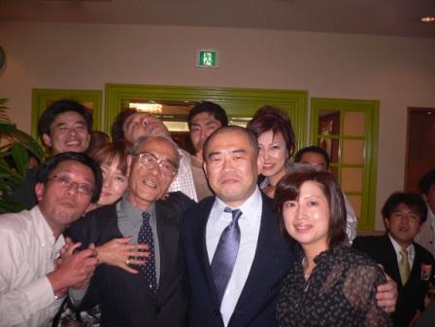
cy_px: 164
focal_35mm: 35
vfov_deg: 40.7
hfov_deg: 52.6
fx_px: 440
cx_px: 218
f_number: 2.8
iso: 150
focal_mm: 5.8
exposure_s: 1/60
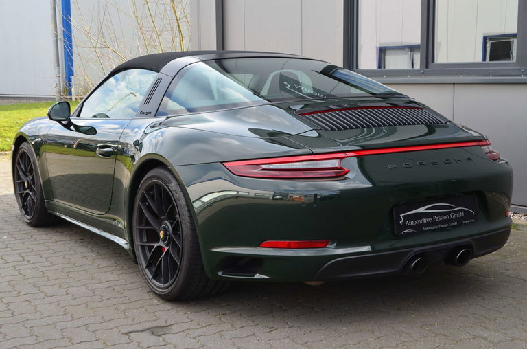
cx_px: 264
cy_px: 174
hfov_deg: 37.9
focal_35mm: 52
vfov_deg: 25.6
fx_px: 767
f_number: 10
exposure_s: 1/60
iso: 250
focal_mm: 35
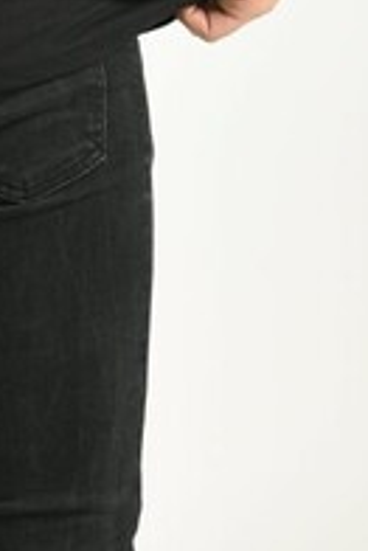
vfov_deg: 4.1
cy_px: -408
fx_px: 7622
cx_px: -171
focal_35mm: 498
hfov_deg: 2.8
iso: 100
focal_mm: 130
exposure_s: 1/160
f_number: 5.6
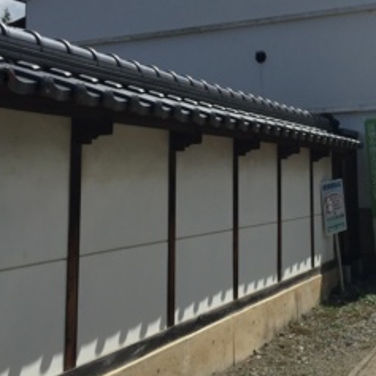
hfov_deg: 25.9
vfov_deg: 26.0
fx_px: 799
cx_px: 319
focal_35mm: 65
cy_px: 73
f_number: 2.2
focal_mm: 4.15
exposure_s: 1/4405
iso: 32
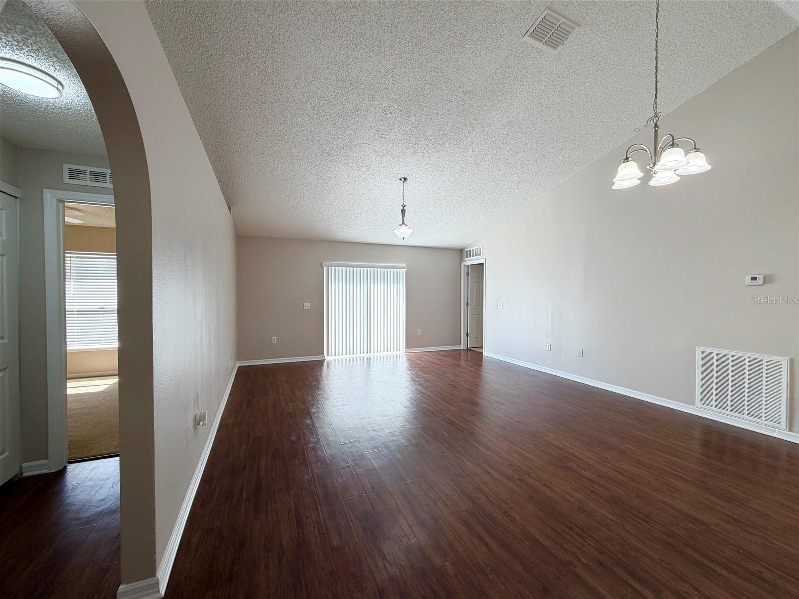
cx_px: 400
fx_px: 323
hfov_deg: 102.1
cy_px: 300
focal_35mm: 14
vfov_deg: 85.7
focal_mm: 2.22
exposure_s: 1/120
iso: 100
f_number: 2.2
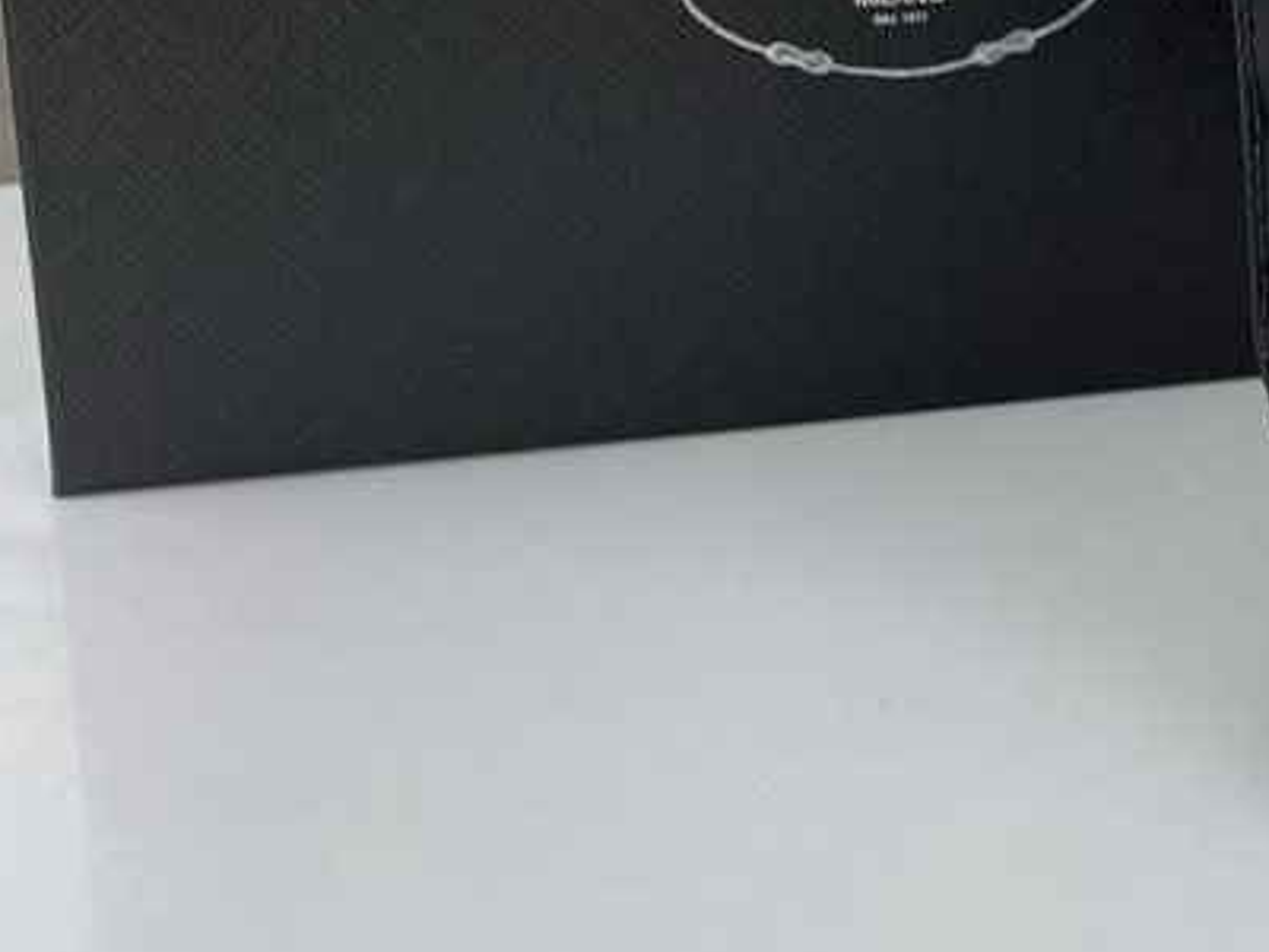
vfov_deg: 18.2
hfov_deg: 21.3
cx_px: 1869
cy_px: -83
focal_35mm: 78
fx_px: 2859
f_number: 1.6
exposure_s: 1/100
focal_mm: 4.2
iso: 50
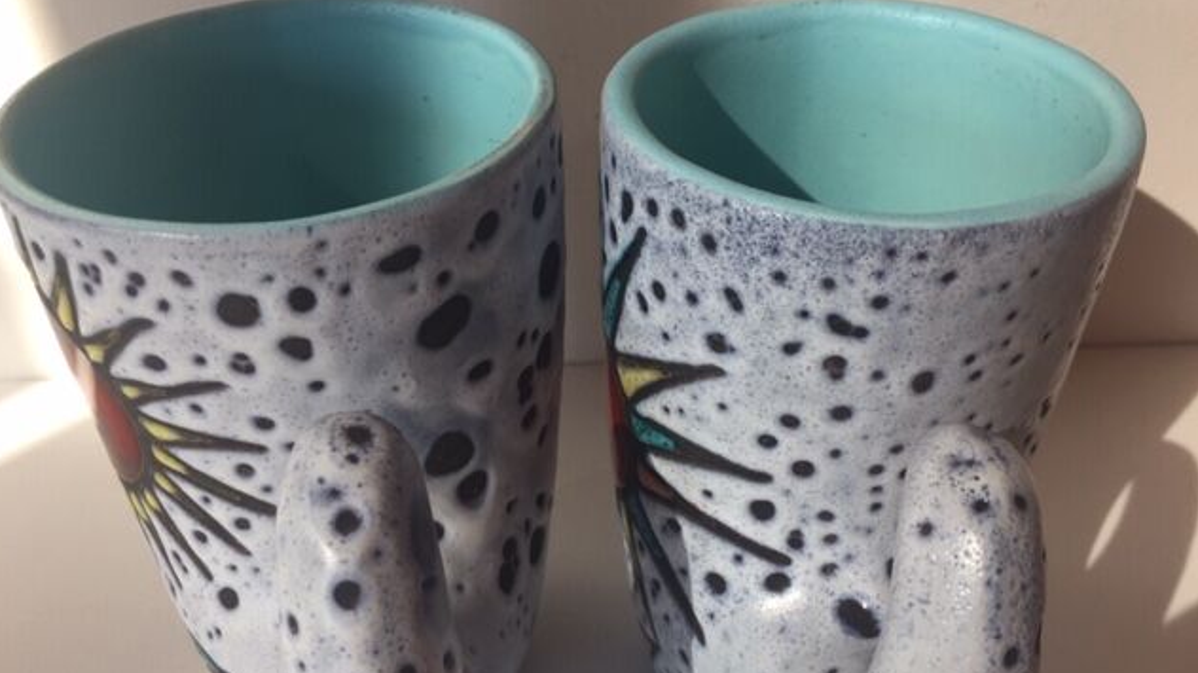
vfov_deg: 36.3
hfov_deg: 61.0
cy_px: 442
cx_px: 593
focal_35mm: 32
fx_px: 1016
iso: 32
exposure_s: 1/222
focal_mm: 4.15
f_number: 2.2
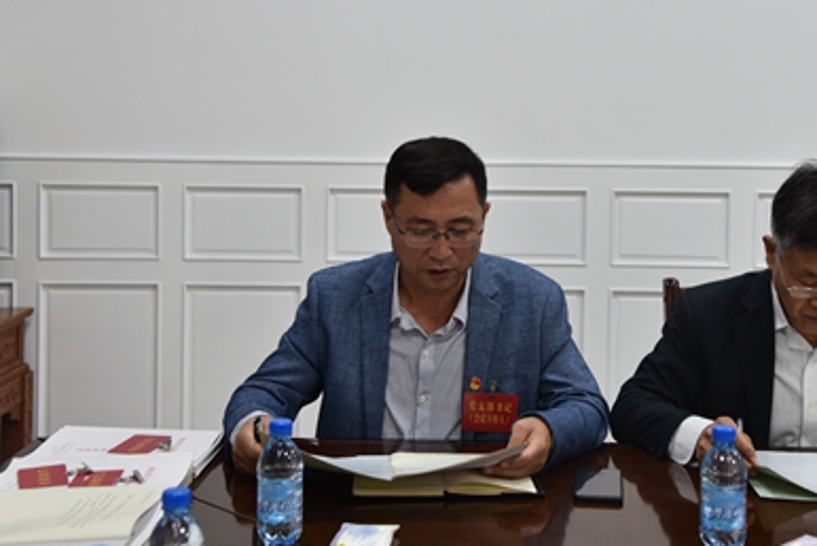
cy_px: 168
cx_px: 478
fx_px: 1295
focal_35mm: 57
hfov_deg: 34.9
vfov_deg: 23.7
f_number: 4.5
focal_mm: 40
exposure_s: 1/80
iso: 400
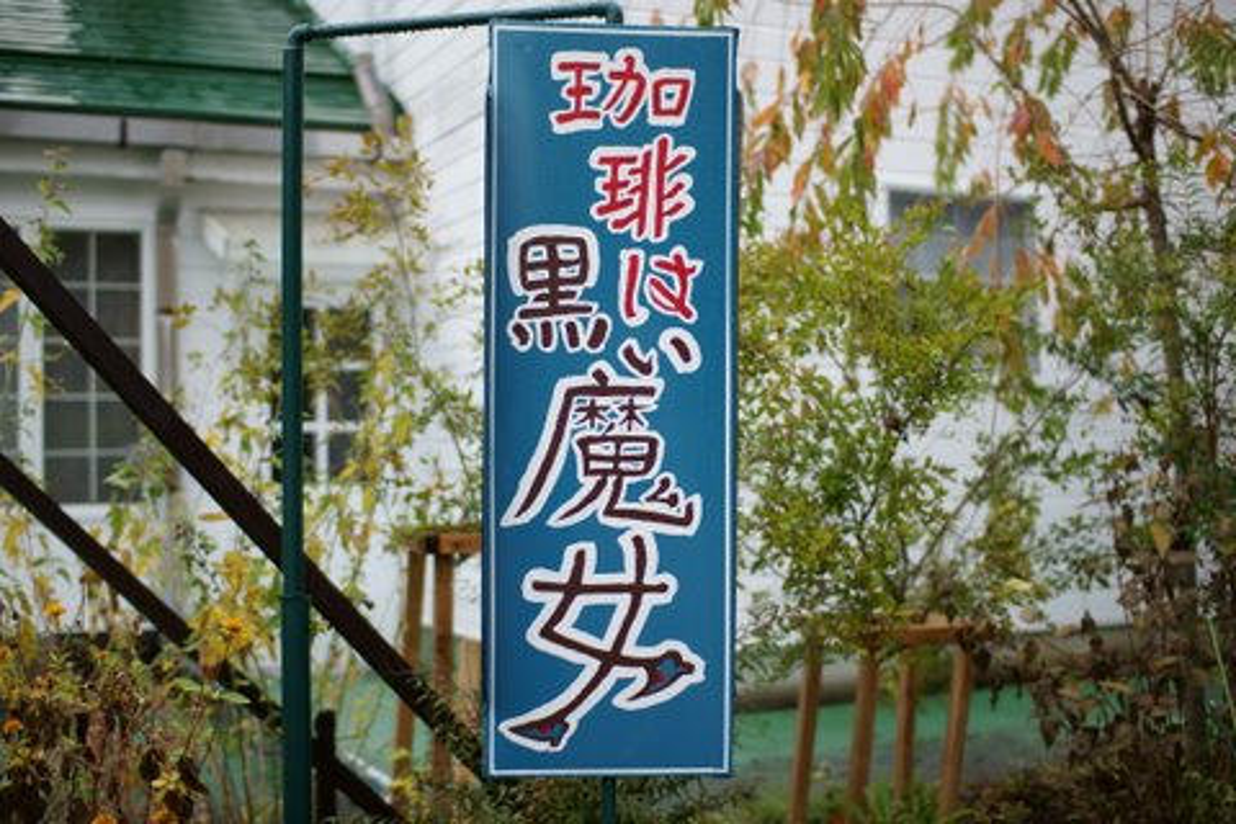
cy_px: 412
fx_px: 1545
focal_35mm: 45
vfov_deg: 29.9
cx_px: 618
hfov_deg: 43.6
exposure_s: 1/1000
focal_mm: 30
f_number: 1.4
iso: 200
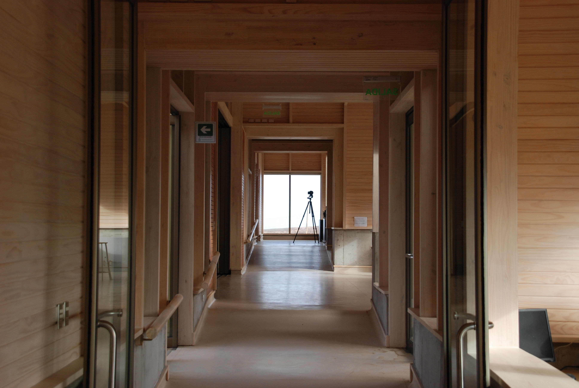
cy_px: 194
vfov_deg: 26.6
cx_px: 290
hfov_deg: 38.8
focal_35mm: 51
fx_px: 821
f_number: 6.3
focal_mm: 34
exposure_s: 1/160
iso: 320
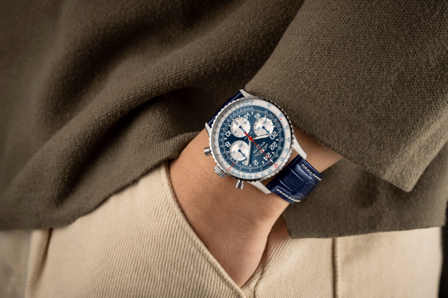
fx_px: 1120
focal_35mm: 90
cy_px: 149
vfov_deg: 15.2
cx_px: 224
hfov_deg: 22.6
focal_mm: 90
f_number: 9
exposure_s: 1/100
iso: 50
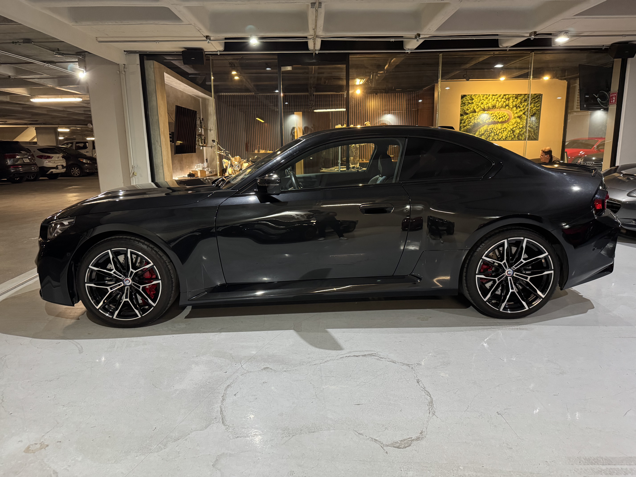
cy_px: 238
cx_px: 318
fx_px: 441
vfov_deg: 56.8
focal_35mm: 24
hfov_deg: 71.6
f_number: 1.78
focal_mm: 6.76
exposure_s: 1/60
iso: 640
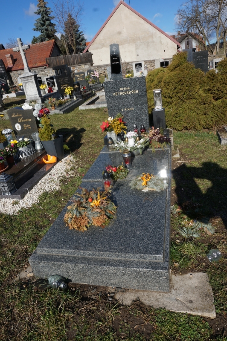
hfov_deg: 53.1
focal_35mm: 24
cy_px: 170
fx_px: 227
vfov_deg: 73.8
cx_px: 114
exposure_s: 1/100
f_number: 16
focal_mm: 16
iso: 100
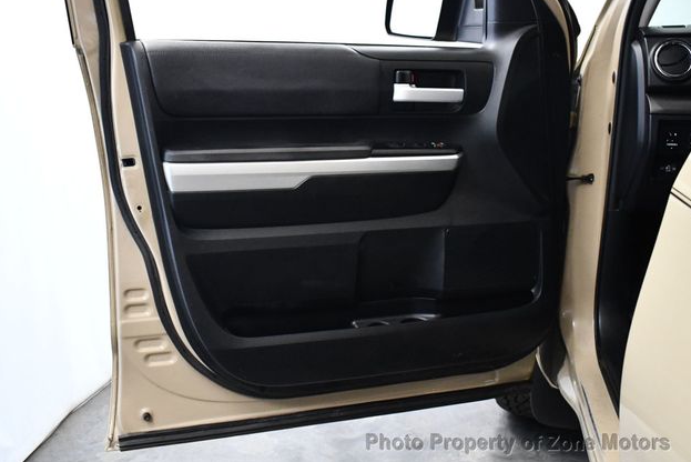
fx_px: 710
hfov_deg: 51.9
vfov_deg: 36.0
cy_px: 227
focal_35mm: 37
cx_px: 353
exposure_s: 1/125
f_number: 3.5
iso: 2800
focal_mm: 18
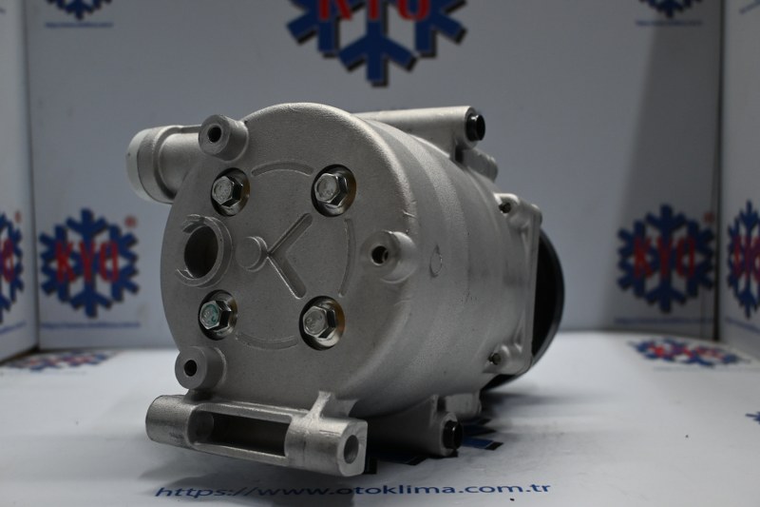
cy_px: 254
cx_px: 380
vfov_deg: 35.5
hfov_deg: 51.3
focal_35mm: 38
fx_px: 791
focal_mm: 25
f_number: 4.2
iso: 720
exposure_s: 1/125
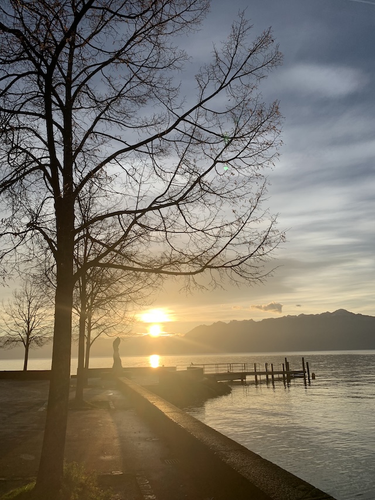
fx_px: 375
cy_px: 250
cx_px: 188
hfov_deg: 53.1
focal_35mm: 26
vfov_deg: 67.3
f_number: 1.8
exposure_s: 1/2309
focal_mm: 4.25
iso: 25
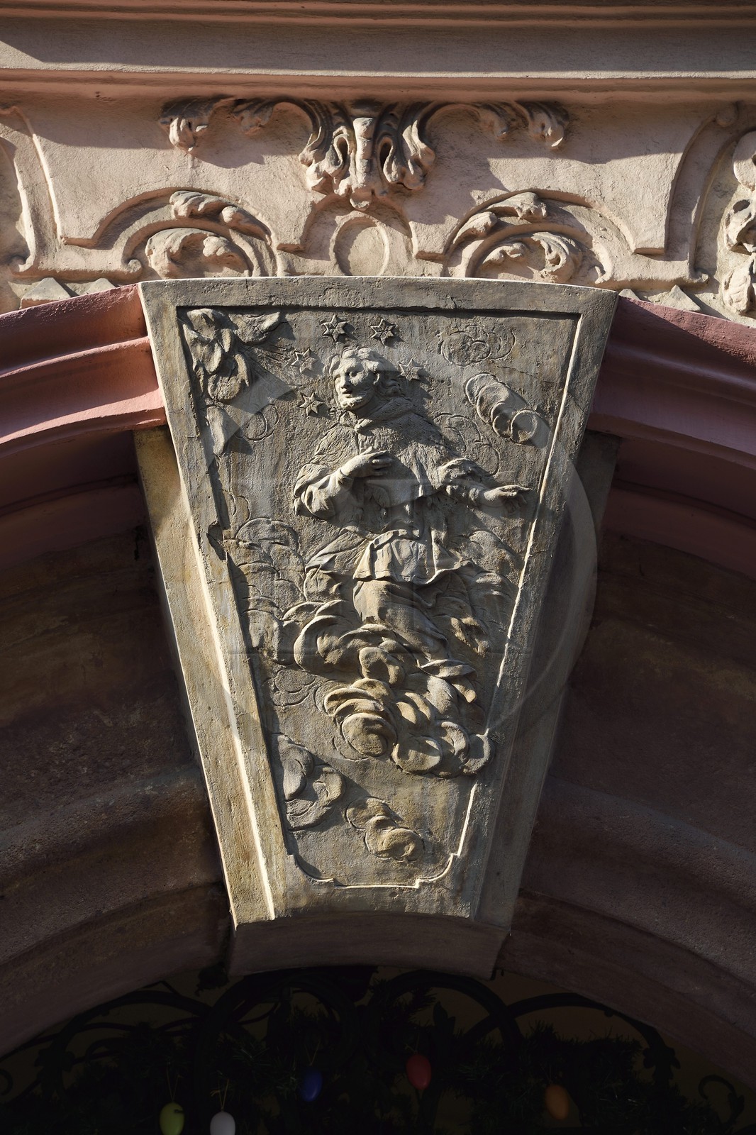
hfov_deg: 6.9
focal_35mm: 200
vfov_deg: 10.3
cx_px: 378
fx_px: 6302
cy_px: 568
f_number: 8
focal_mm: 200
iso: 200
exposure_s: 1/250
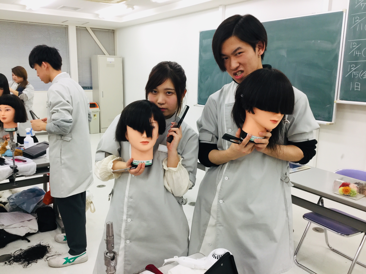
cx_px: 183
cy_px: 137
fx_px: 328
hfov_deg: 58.4
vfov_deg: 45.4
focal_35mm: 31
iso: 25
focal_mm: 3.3
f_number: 2.4
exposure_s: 1/40
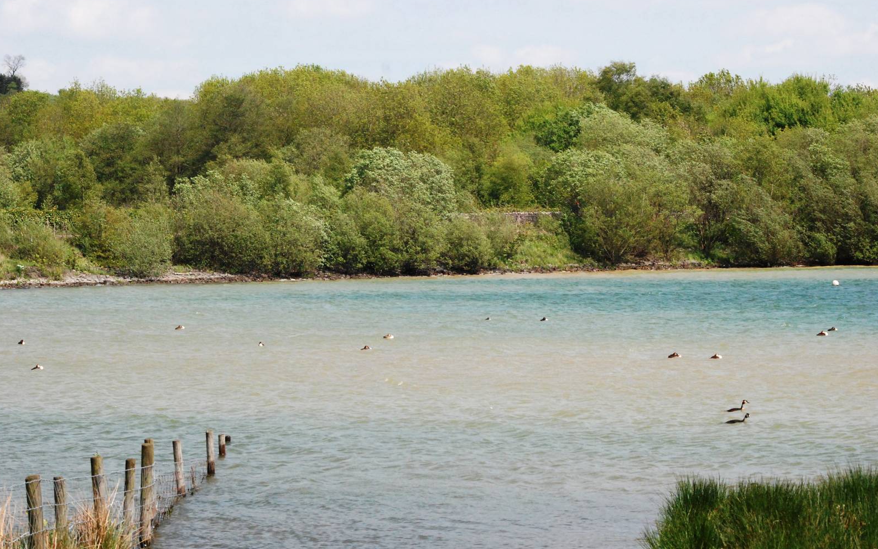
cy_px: 270
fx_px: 2584
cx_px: 437
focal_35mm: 108
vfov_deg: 12.1
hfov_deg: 19.3
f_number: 10
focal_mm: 70
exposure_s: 1/1600
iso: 1600
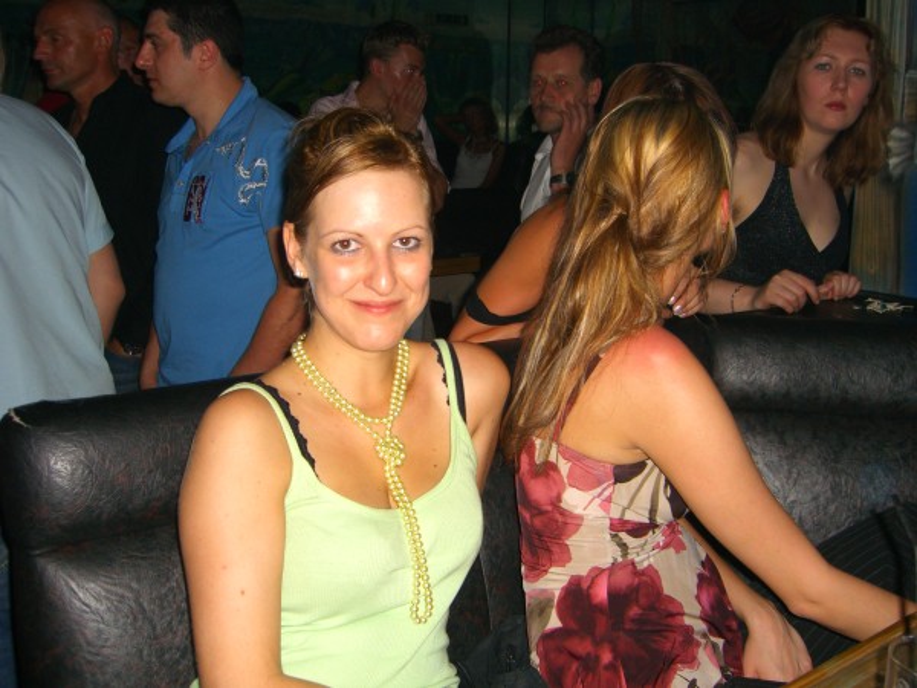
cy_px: 344
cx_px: 458
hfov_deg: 49.0
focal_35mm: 38
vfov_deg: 37.7
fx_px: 1007
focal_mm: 7.9
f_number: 2.8
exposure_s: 1/60
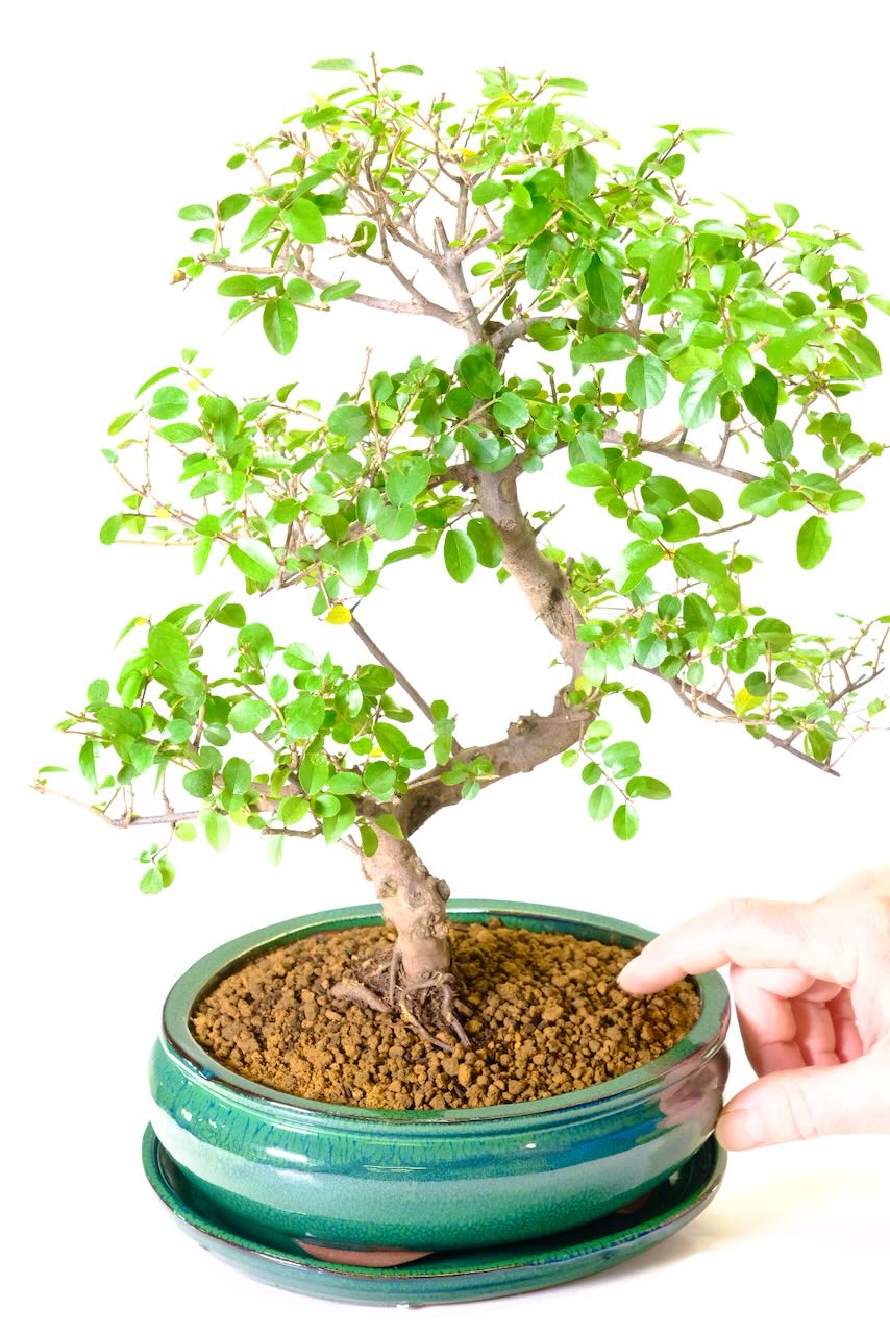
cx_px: 445
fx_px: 4225
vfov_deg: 17.9
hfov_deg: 12.0
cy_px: 667
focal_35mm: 114
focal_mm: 76.3
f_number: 8
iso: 2500
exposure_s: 1/30
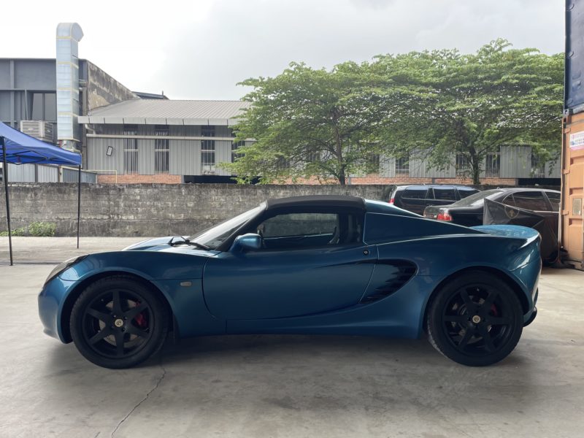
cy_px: 219
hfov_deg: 67.3
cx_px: 292
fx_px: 439
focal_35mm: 26
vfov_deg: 53.1
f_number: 1.6
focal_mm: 4.2
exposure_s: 1/301
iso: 32
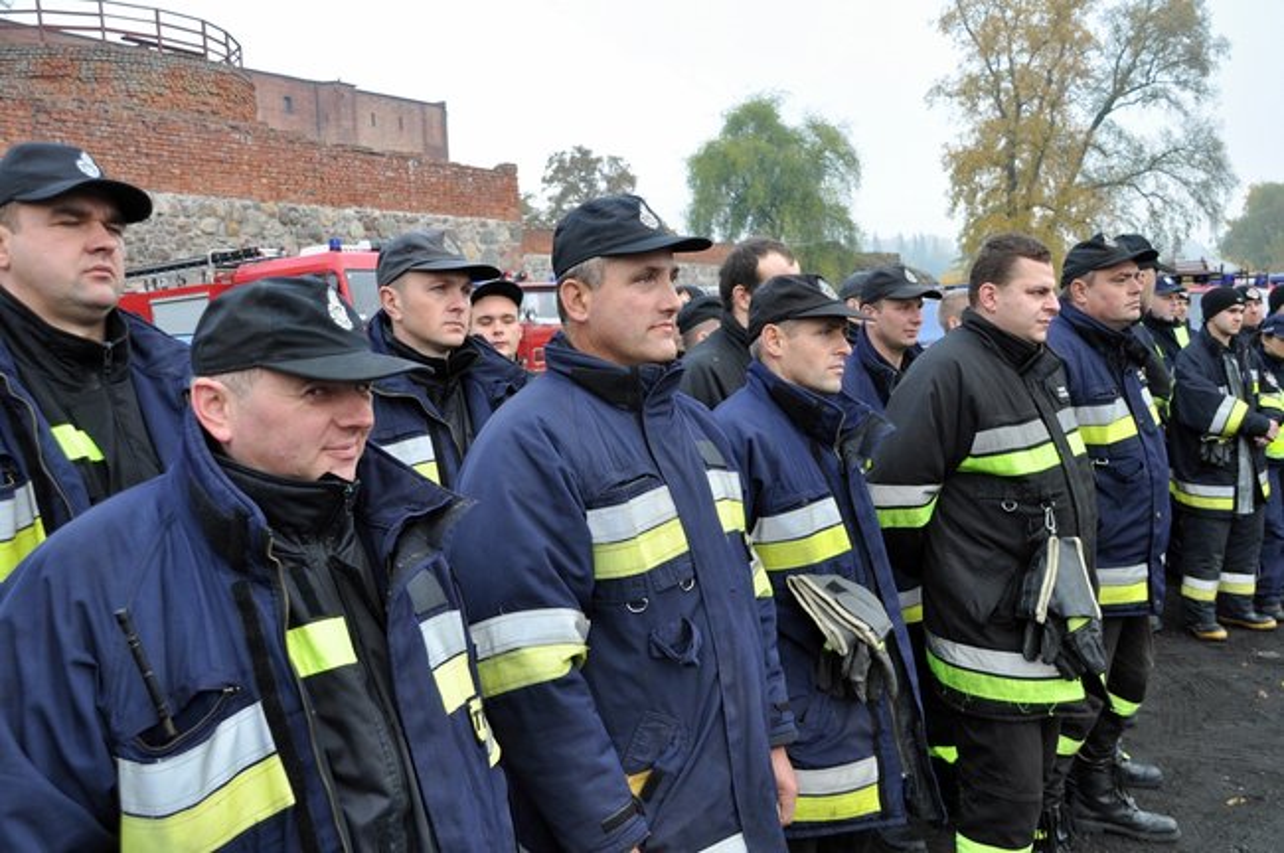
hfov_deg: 57.3
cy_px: 426
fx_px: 1176
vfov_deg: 39.9
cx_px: 642
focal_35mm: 33
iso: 400
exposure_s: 1/125
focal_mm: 22
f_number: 6.3
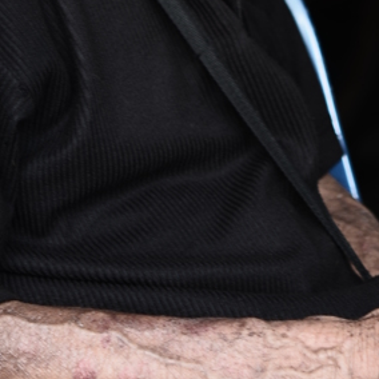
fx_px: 3406
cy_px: -140
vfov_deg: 6.3
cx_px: 207
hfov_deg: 6.4
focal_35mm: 275
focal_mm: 60
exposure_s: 1/30
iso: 110
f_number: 2.8
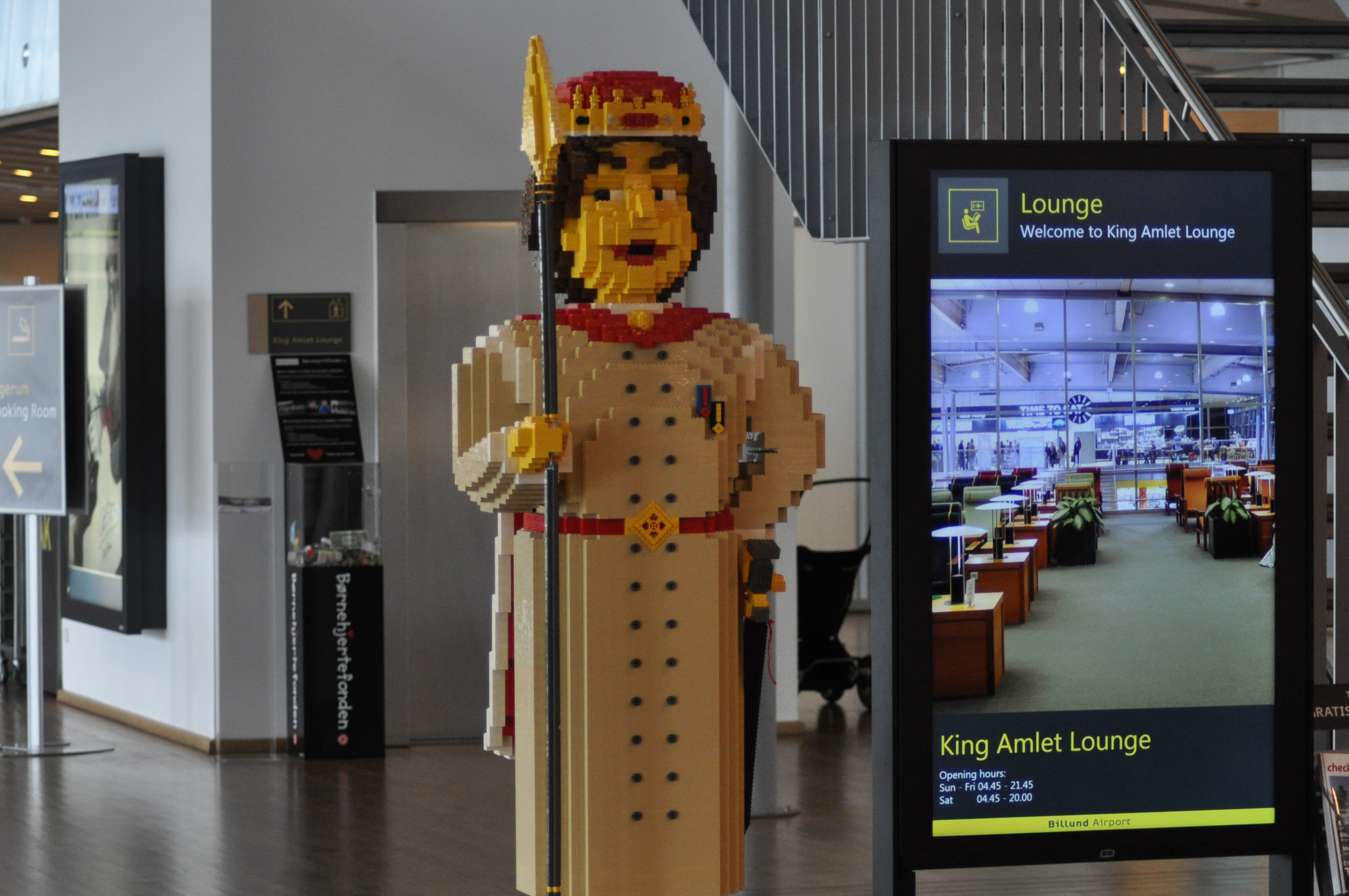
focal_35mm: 133
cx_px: 665
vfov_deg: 10.3
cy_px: 504
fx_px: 4978
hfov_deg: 15.4
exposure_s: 1/200
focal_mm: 70
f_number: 4
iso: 800
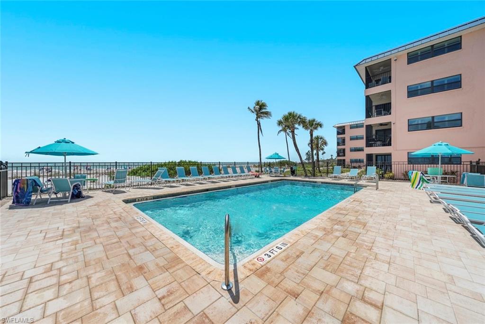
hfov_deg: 108.3
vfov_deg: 85.4
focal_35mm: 13
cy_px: 162
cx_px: 242
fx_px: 175
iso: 160
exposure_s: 1/640
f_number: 10
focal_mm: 13
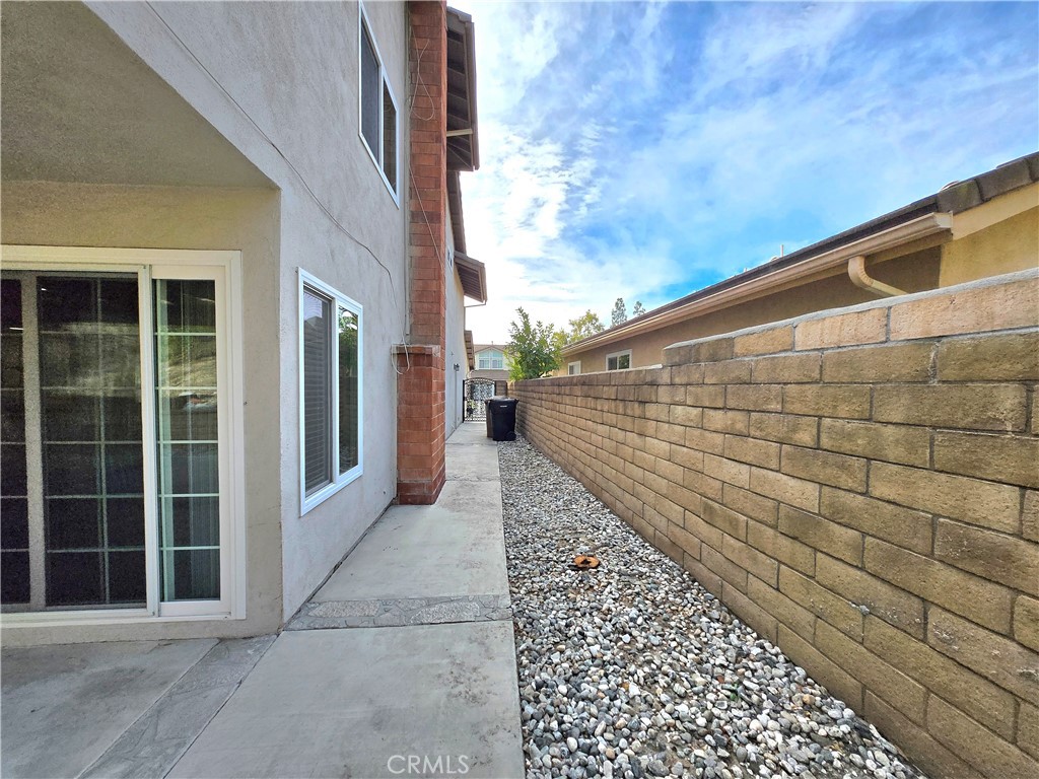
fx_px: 390
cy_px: 390
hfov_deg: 106.2
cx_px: 520
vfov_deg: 89.9
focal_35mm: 13
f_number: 2.2
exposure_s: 1/769
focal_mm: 1.7
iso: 25
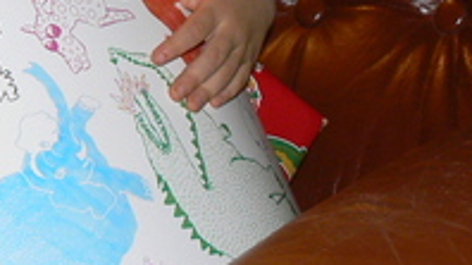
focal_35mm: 139
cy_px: -70
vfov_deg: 8.6
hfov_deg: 15.0
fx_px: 1738
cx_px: -88
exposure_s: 1/40
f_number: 2.8
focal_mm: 6
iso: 100
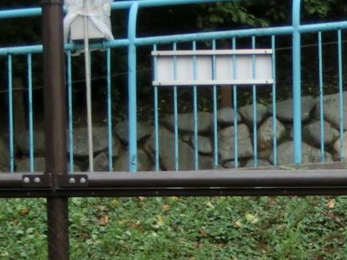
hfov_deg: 7.6
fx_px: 2517
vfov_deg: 5.8
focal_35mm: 251
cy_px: 568
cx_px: 676
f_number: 4.5
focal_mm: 10.1
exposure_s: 1/125
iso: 125
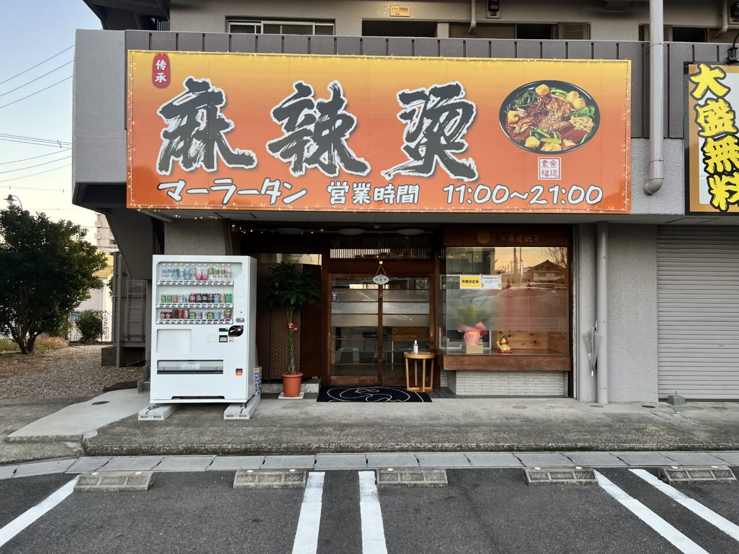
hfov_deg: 67.3
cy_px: 277
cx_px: 370
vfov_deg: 53.1
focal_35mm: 26
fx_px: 555
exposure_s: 1/120
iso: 125
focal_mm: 5.7
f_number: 1.5
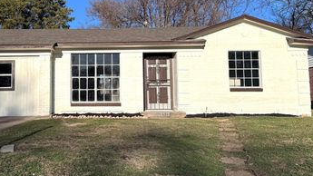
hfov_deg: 51.4
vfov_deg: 31.1
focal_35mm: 38
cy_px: 74
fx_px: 315
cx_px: 93
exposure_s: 1/7937
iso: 80
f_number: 1.78
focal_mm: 6.76
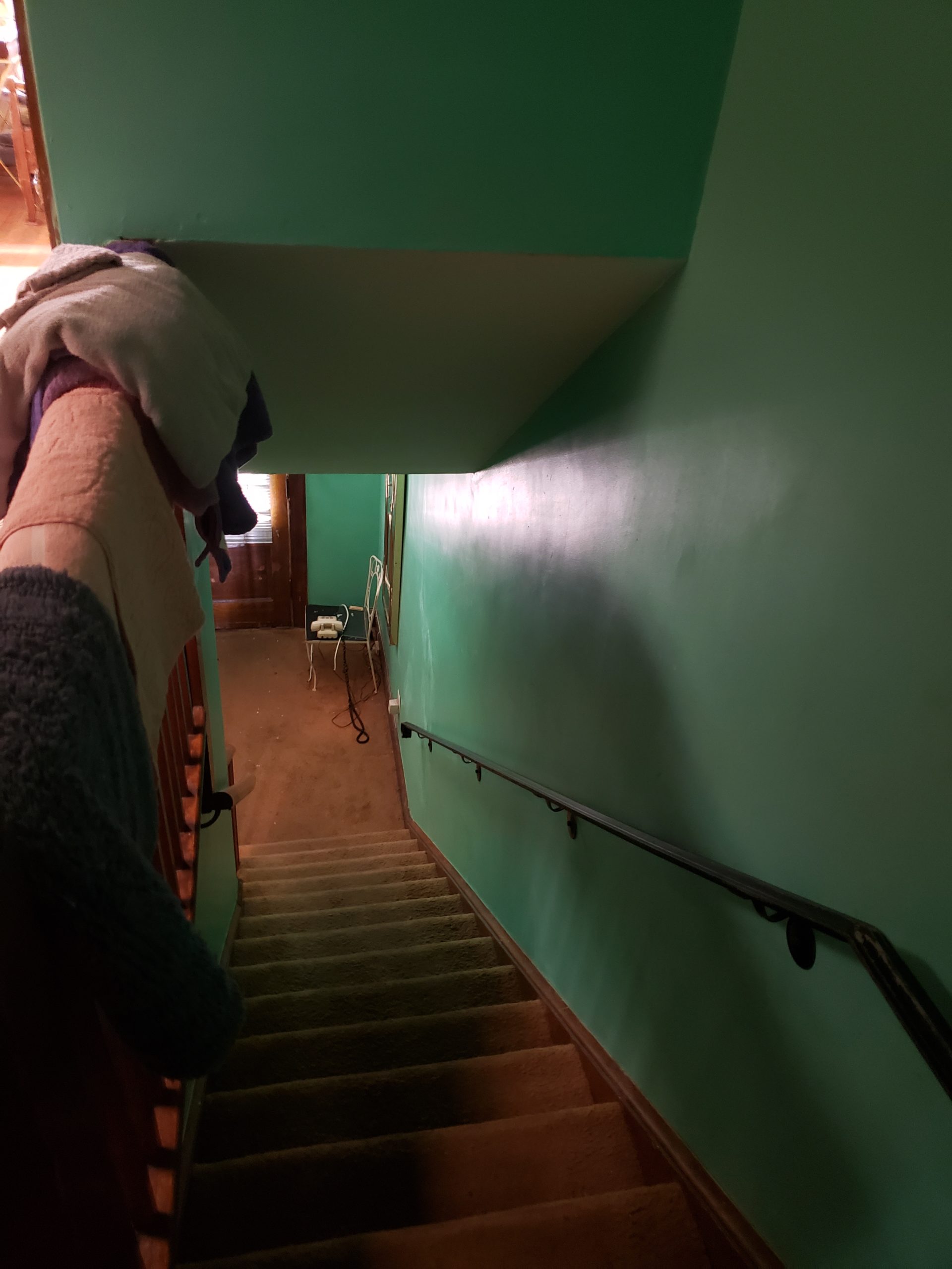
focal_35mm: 26
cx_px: 476
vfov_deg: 67.3
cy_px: 634
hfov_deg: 53.1
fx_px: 953
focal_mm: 4.3
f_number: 1.5
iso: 320
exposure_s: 1/10
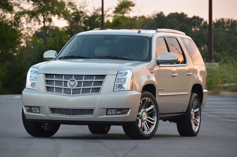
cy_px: 78
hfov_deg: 8.1
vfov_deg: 5.4
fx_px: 1675
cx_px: 118
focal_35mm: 255
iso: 1600
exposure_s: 1/320
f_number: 5.6
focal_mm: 170
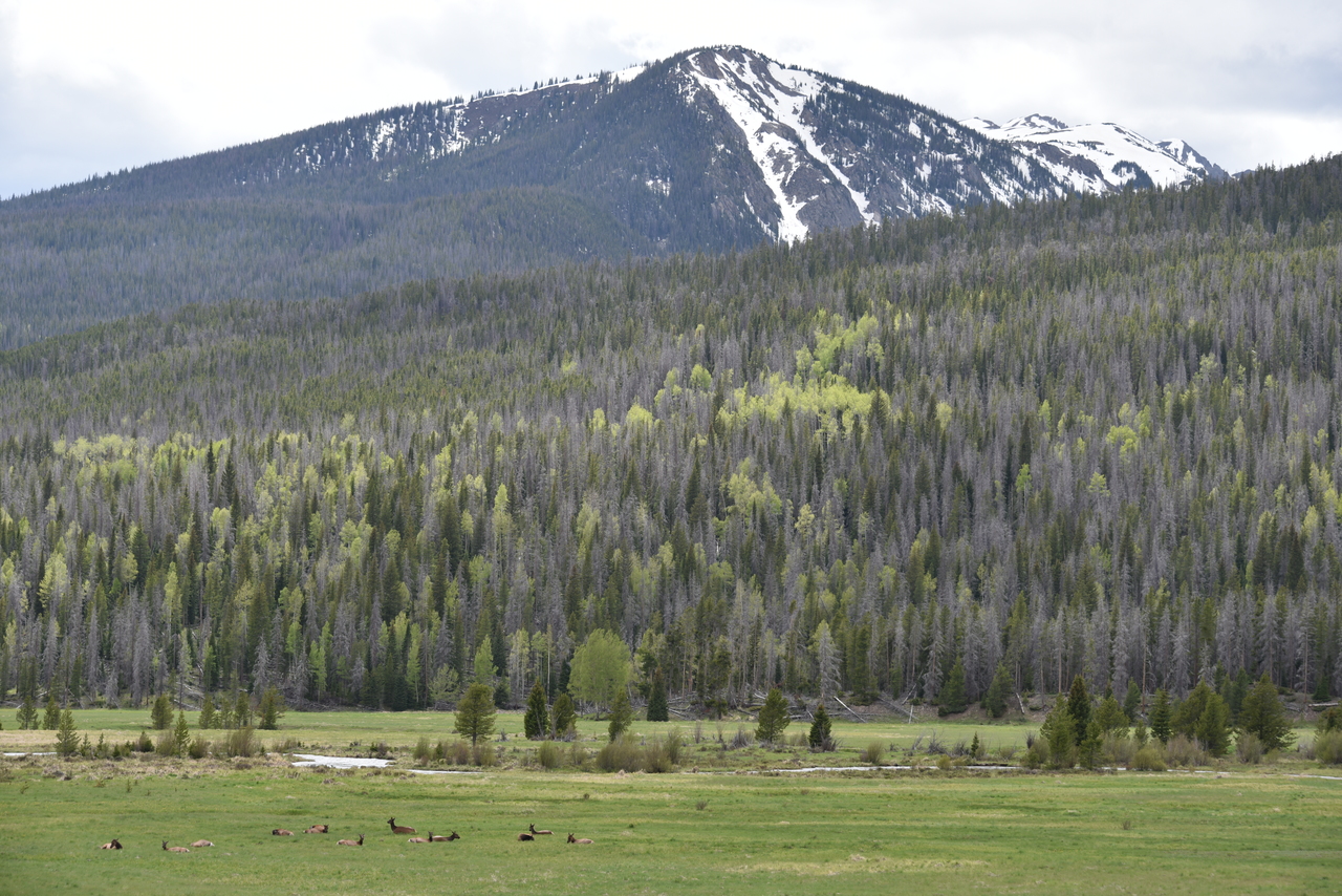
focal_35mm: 90
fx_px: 3356
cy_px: 448
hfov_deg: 22.6
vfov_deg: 15.2
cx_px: 671
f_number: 7.1
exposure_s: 1/200
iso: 100
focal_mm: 90
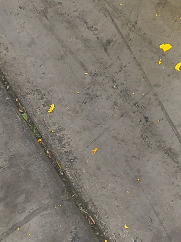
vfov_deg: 14.7
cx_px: 309
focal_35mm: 110
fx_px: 767
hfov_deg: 12.5
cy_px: -242
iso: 721
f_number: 1.7
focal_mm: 4.68
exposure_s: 1/60
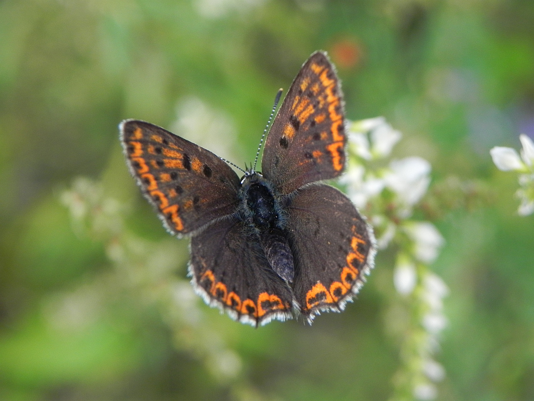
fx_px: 1620
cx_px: 267
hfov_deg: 18.7
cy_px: 200
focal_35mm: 105
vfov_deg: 14.1
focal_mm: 18.8
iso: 206
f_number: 4
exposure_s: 1/125
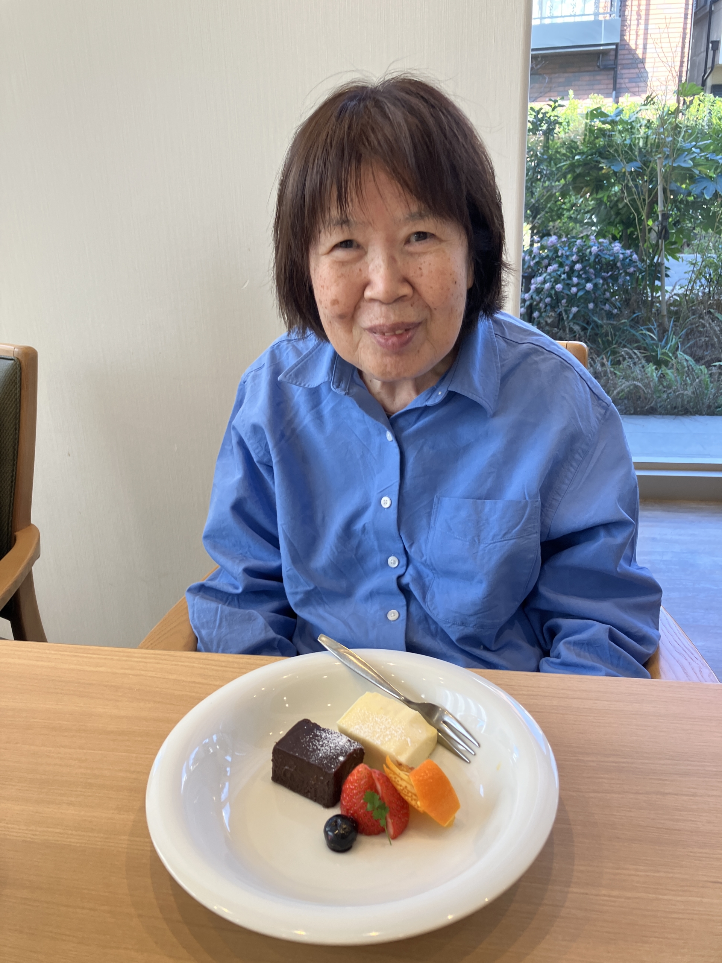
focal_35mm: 28
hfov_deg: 49.7
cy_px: 482
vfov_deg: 63.4
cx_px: 361
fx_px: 779
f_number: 1.8
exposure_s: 1/100
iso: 50
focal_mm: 3.99
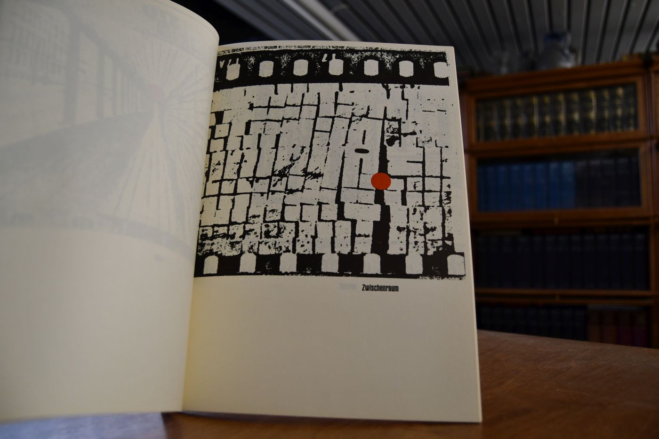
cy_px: 220
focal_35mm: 28
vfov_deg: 46.4
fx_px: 512
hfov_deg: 65.5
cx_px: 330
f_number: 3.5
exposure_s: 1/250
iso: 800
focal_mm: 19
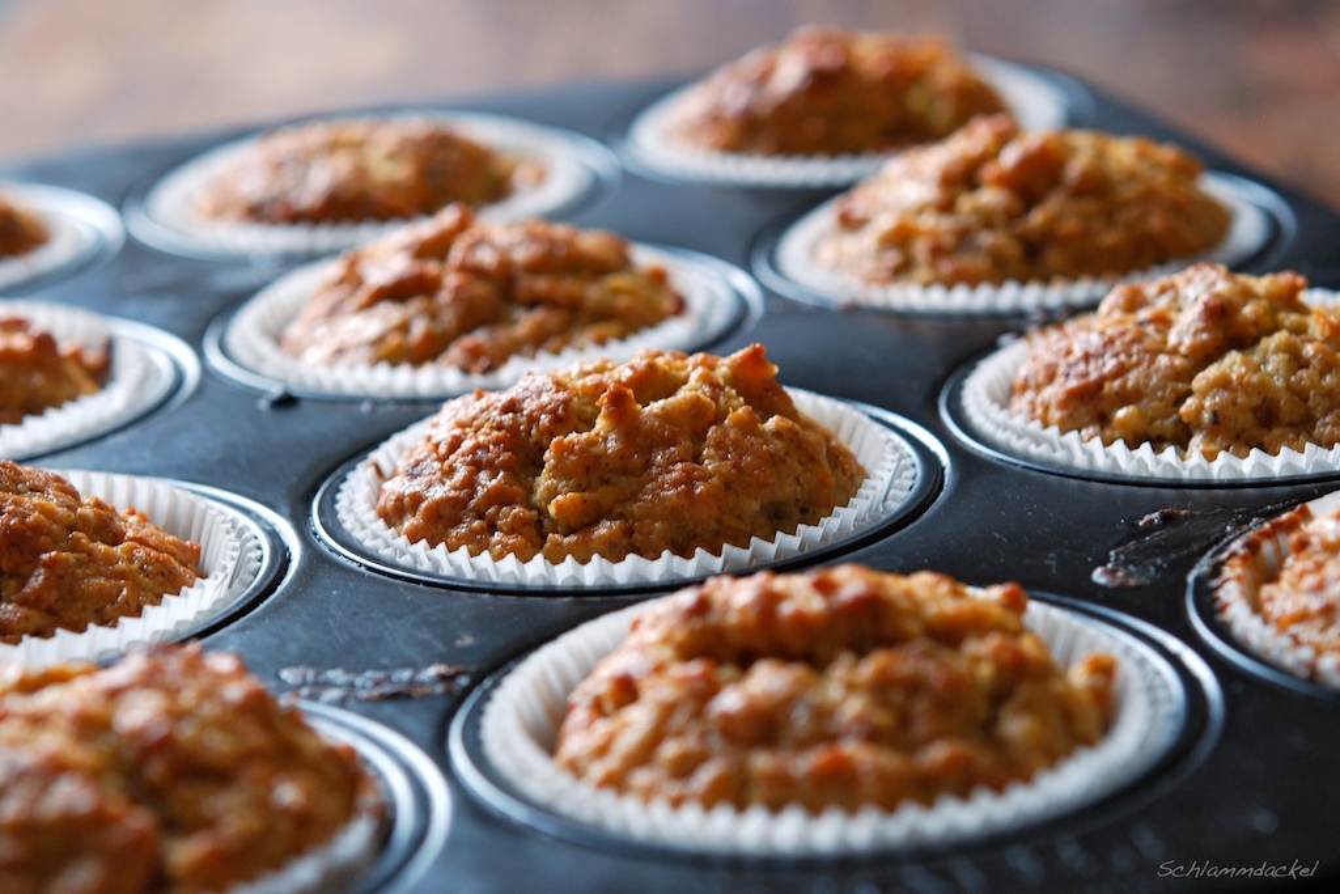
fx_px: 3350
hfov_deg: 22.6
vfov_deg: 15.2
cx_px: 670
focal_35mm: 90
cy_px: 447
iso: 400
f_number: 6.3
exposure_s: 2
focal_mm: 60
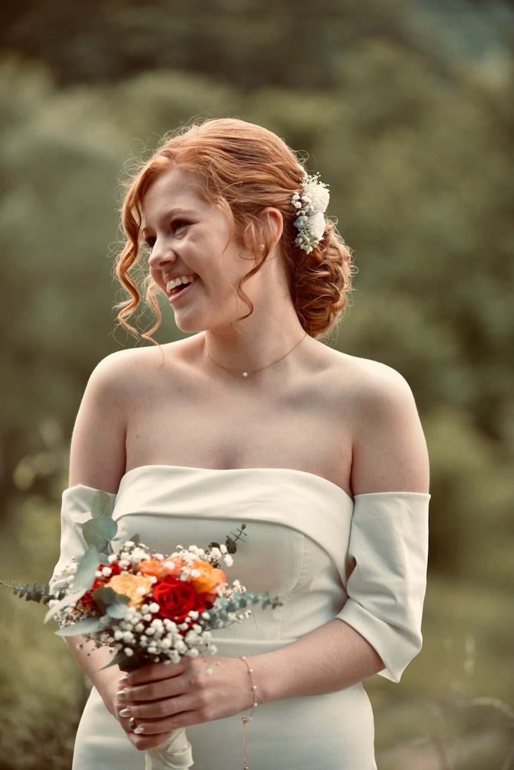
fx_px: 2481
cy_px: 385
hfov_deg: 11.8
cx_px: 257
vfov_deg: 17.6
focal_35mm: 116
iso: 125
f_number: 2.8
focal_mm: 116
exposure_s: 1/400
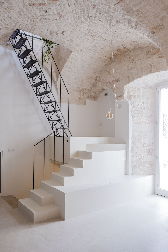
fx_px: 189
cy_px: 126
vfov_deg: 67.4
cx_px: 84
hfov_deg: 47.9
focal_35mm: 27
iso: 100
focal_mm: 18
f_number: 7.1
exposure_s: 1/4
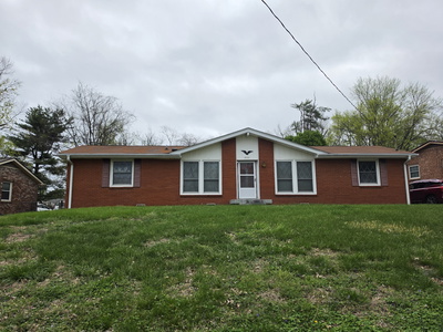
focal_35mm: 23
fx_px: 294
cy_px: 166
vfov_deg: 58.9
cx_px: 222
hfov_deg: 73.9
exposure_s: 1/2921
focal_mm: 6.5
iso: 64
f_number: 1.4
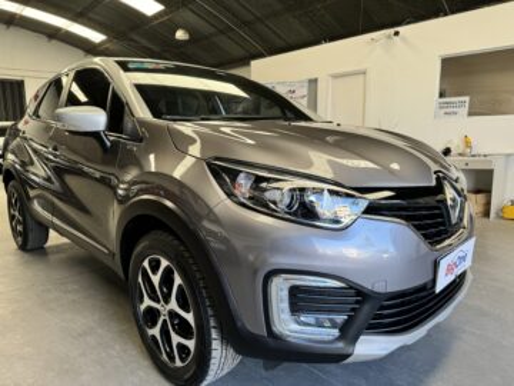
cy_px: 193
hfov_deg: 71.6
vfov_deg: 56.8
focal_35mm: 24
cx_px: 257
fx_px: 356
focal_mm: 6.76
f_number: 1.78
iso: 64
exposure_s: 1/121
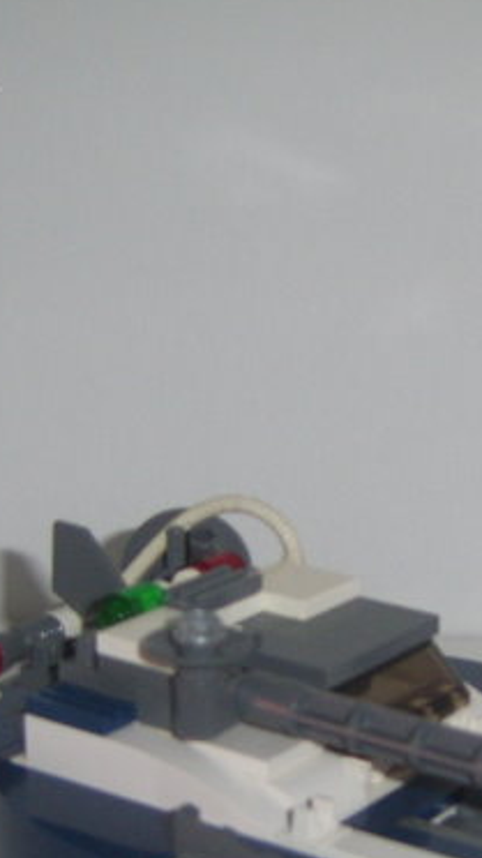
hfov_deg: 13.5
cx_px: 408
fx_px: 2024
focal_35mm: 89
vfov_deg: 23.7
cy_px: 620
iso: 100
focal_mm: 7.8
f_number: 2.8
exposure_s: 1/30
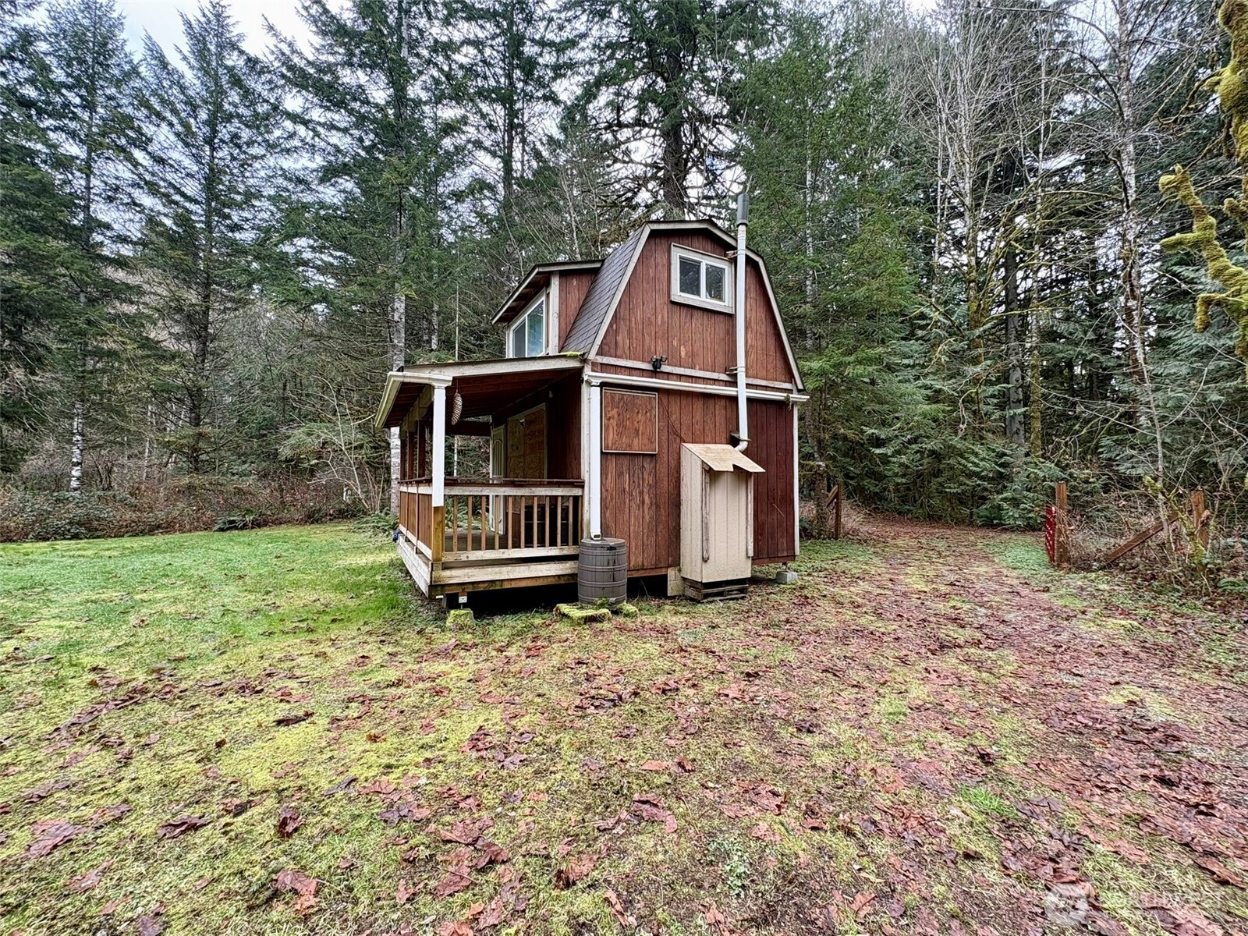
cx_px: 624
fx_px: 505
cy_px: 468
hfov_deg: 102.1
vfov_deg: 85.7
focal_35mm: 14
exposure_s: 1/99
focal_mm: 2.22
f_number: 2.2
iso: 50
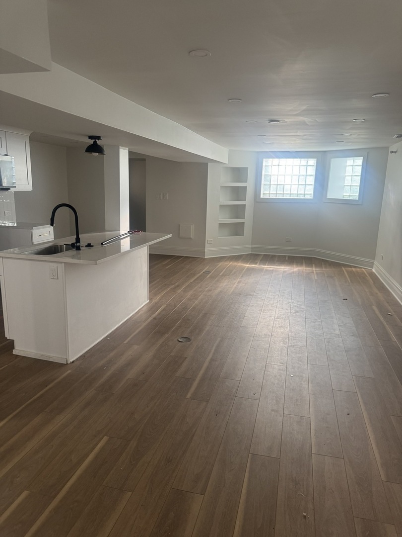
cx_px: 201
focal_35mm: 24
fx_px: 372
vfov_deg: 71.6
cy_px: 268
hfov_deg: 56.8
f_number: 1.78
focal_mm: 6.76
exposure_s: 1/120
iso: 200
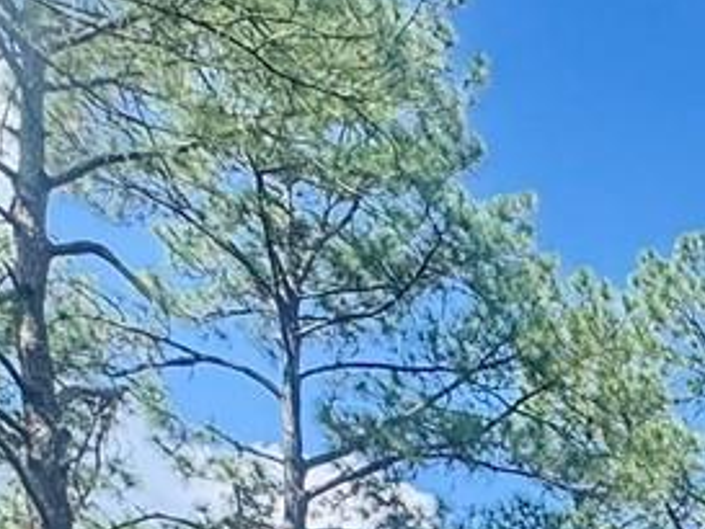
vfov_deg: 13.8
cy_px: 1205
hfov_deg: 18.6
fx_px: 1671
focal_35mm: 82
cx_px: 1265
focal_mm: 2.22
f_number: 2.2
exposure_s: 1/1143
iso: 50
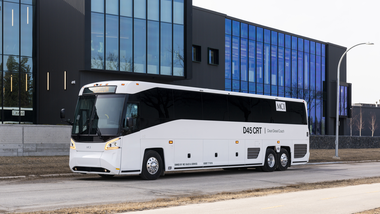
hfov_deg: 34.4
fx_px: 615
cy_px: 91
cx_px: 190
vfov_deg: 19.7
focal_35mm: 61
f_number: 6.3
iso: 200
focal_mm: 58
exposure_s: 1/250
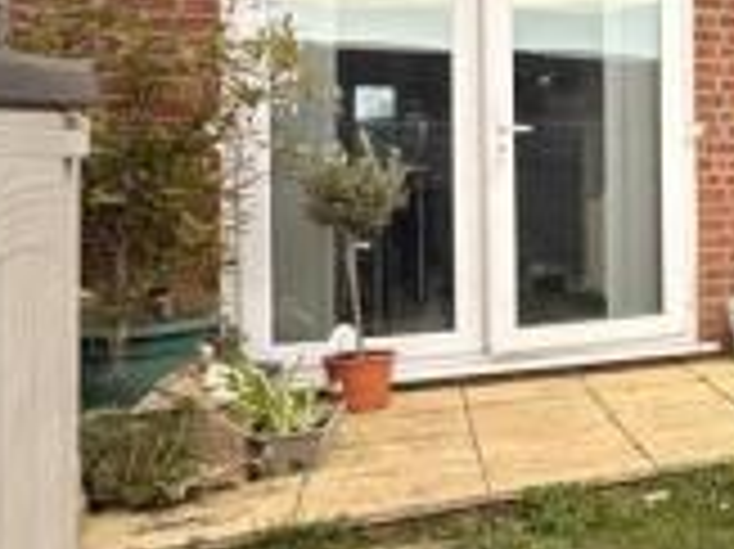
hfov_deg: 26.9
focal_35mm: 50
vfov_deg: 28.8
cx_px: 1106
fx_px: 1059
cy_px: 169
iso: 50
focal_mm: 2.22
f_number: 2.2
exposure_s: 1/439
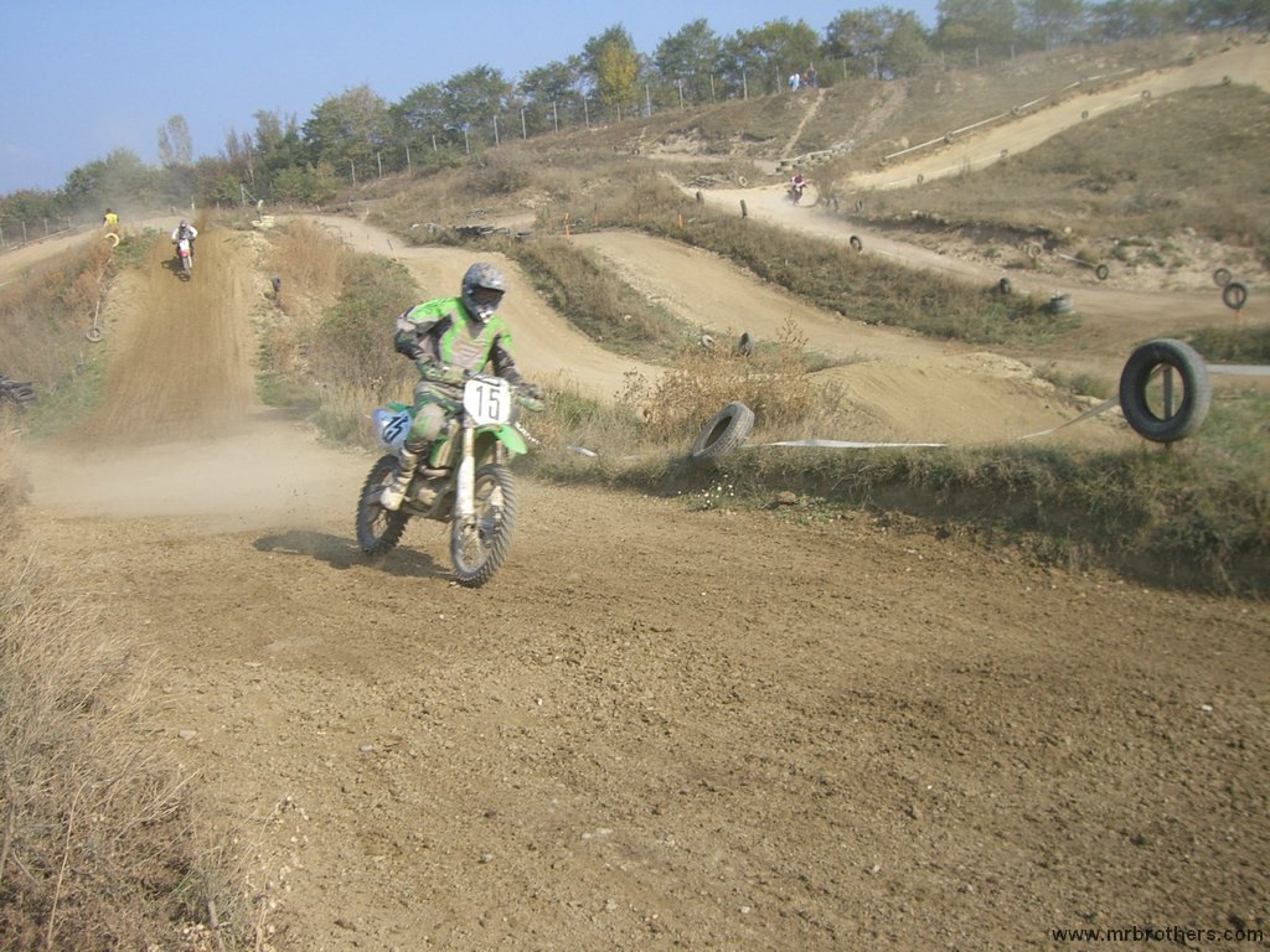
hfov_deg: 49.0
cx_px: 635
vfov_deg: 37.7
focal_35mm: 38
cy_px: 476
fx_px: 1394
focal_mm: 6.2
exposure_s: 1/400
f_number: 4.3
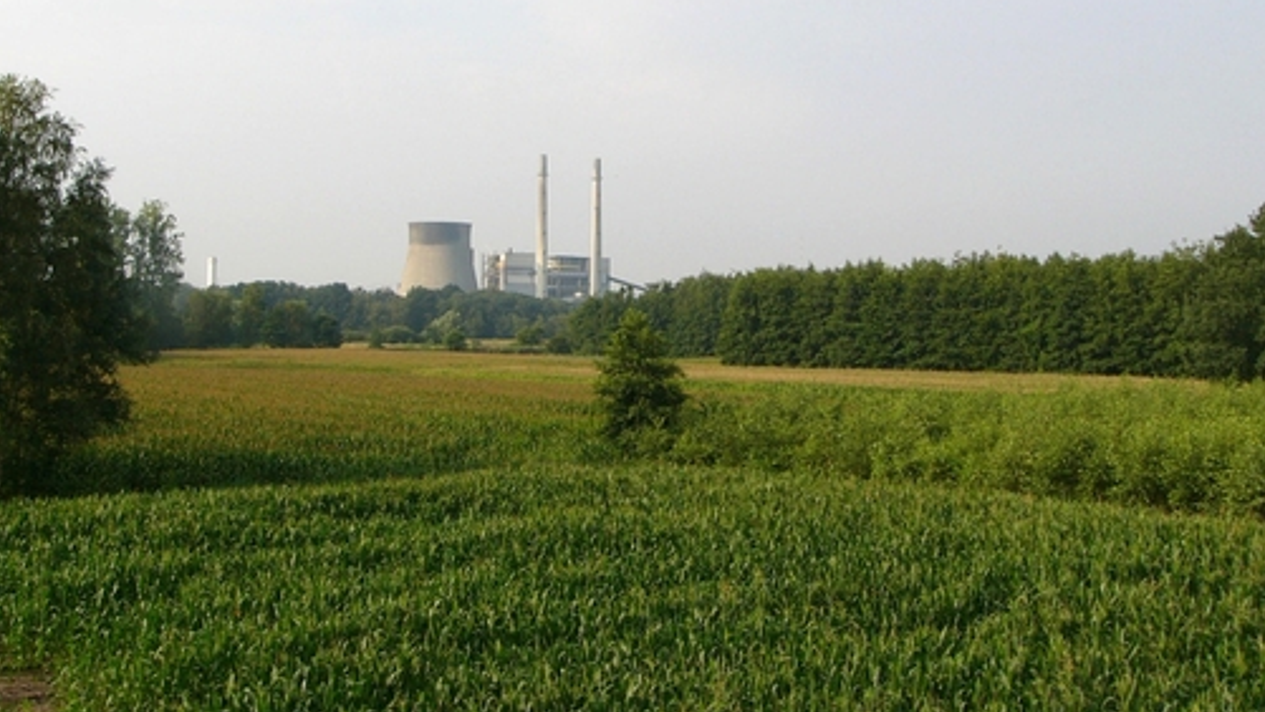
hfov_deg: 43.7
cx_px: 588
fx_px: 1577
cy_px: 149
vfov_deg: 25.0
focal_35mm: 47
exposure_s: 1/400
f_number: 4.6
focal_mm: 6
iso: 50
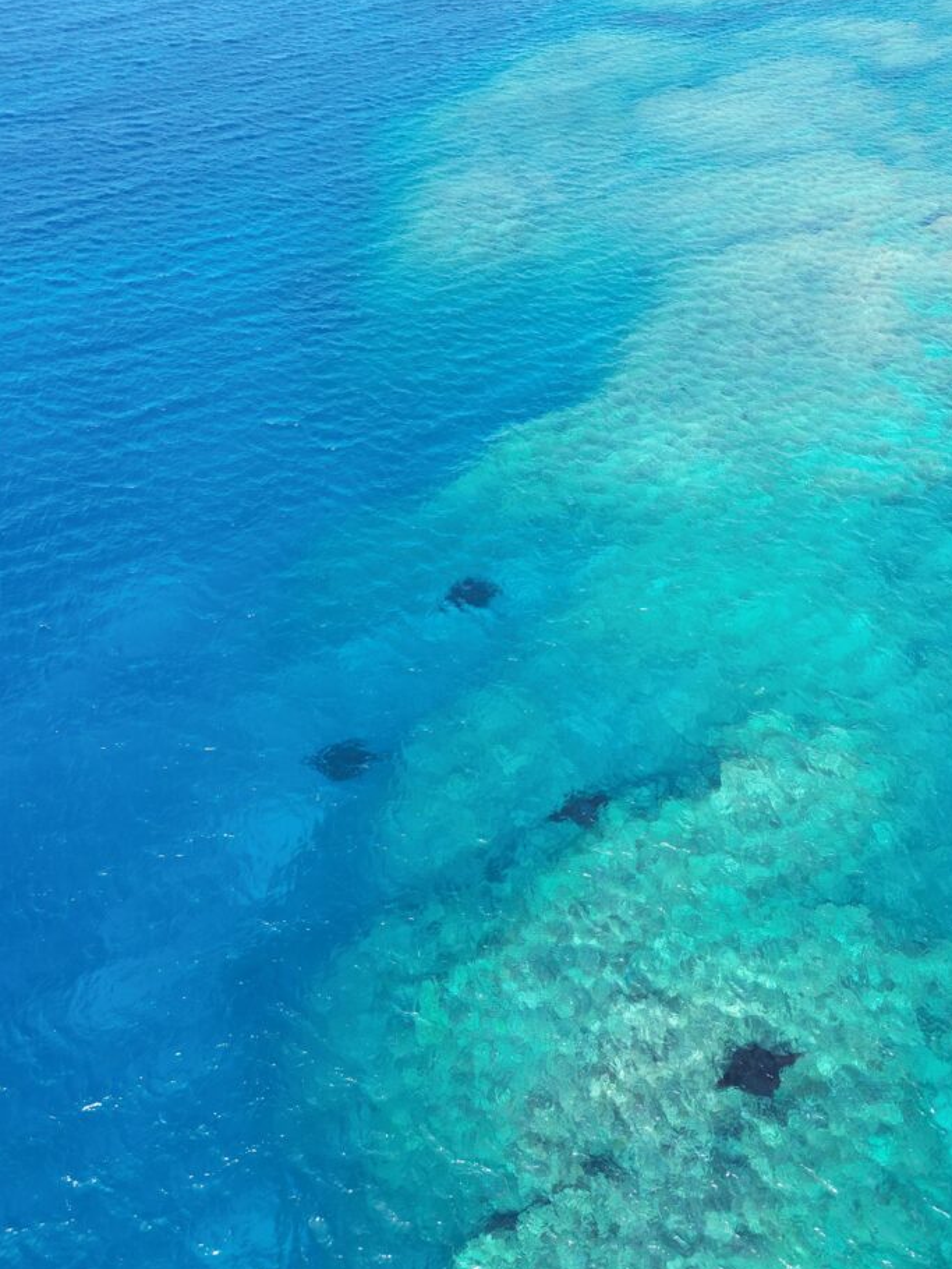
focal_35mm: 27
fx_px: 990
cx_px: 479
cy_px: 697
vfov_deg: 65.2
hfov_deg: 51.4
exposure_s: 1/640
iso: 100
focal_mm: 6.72
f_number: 1.7
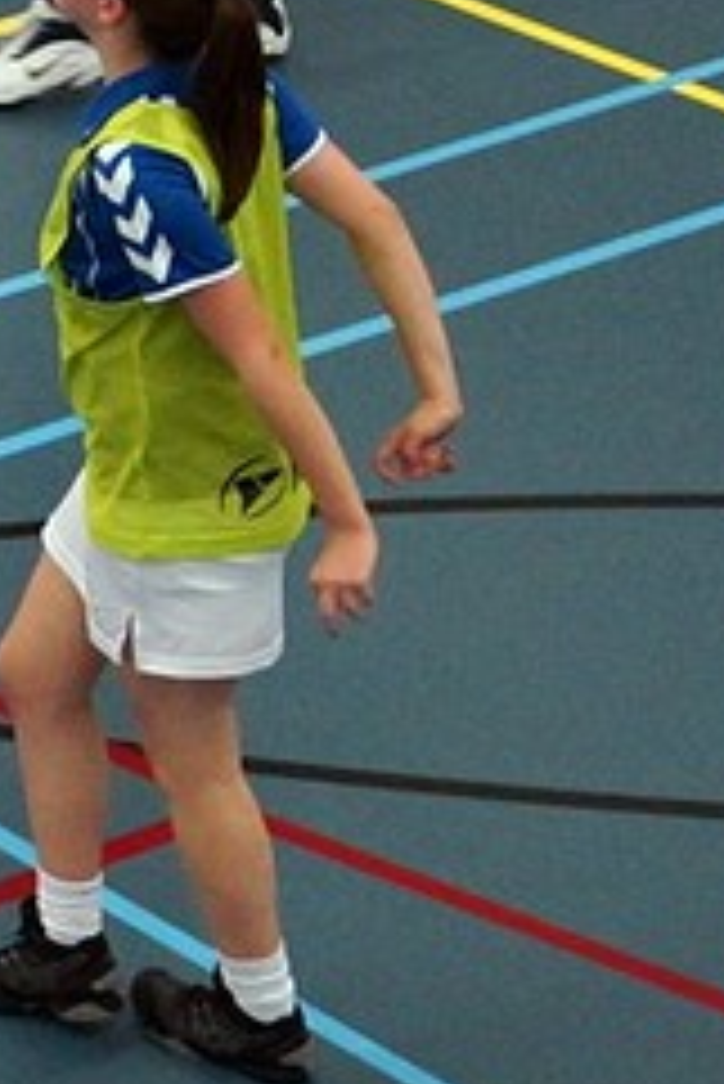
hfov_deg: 8.2
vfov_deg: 14.0
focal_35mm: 140
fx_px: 4217
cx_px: -1511
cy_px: -376
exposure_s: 1/200
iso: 800
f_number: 3.2
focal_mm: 22
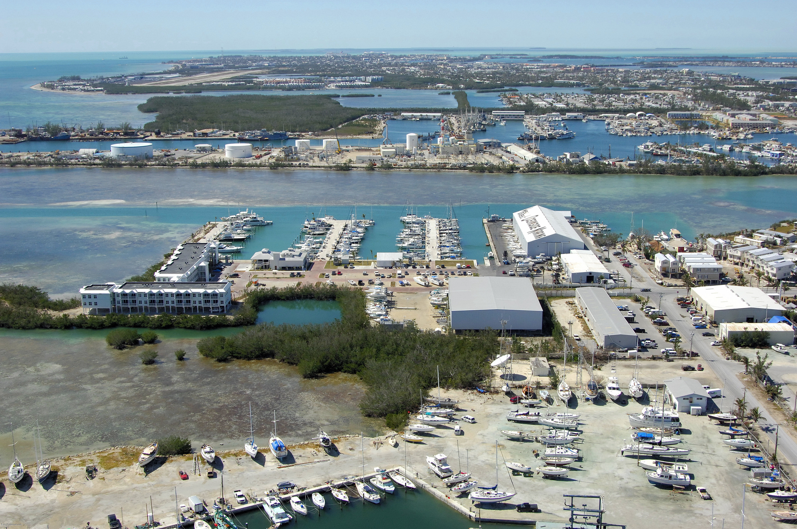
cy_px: 264
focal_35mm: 44
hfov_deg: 45.0
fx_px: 962
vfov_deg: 30.8
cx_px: 398
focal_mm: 29
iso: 400
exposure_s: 1/1000
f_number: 9
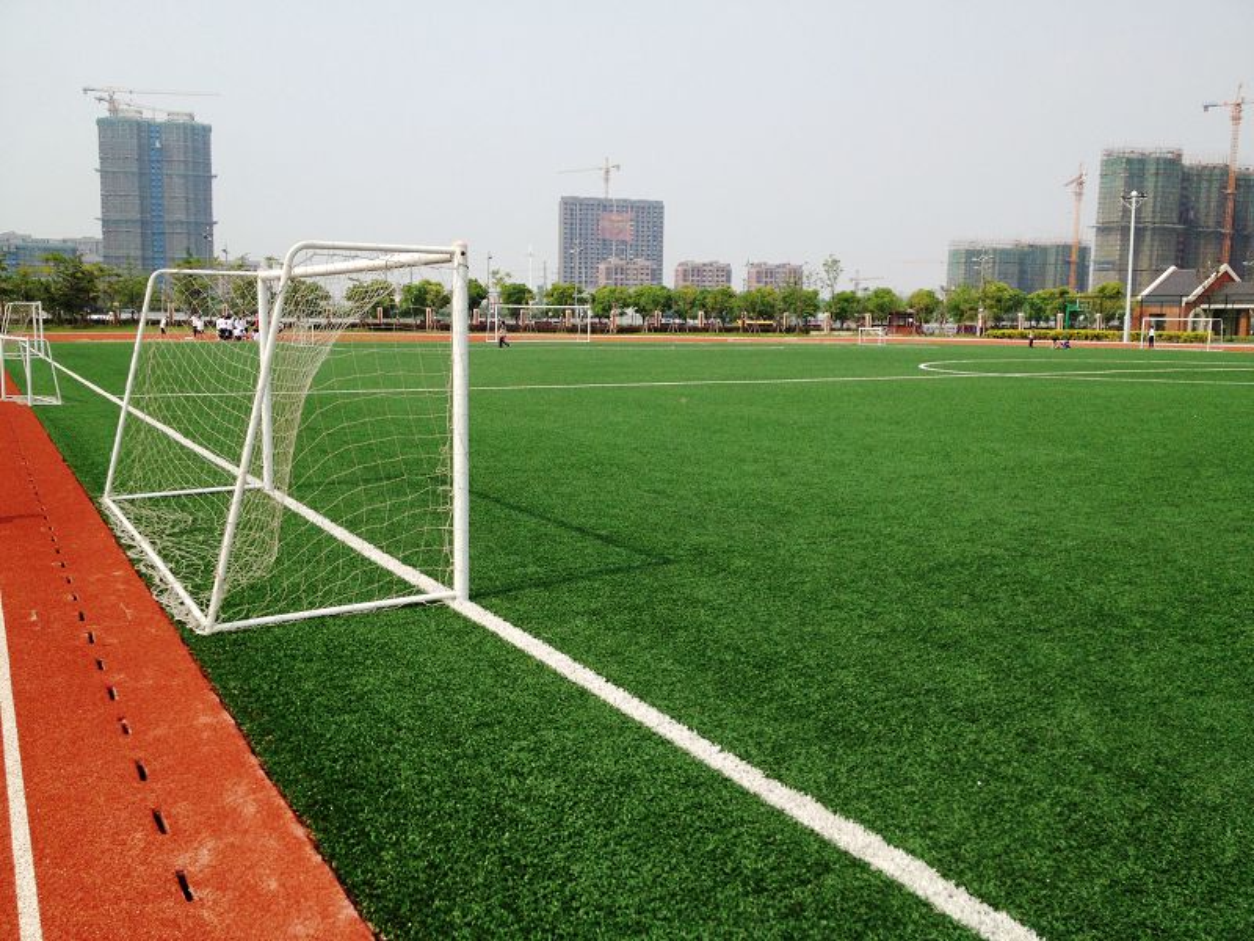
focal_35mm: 35
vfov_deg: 40.7
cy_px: 470
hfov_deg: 52.6
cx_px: 627
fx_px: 1268
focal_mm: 4.28
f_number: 2.4
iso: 50
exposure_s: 1/2208
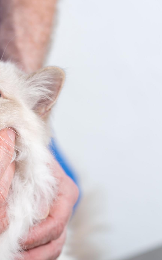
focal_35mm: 156
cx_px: -56
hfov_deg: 8.3
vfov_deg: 13.4
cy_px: 121
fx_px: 1102
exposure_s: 1/200
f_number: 3.2
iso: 100
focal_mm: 85
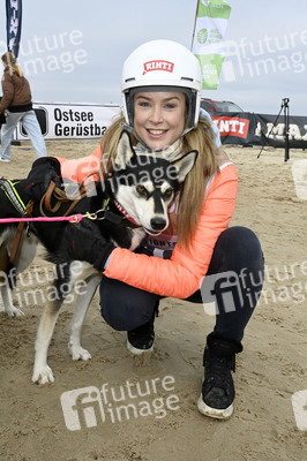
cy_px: 230
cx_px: 154
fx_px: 487
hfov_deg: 35.0
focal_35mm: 38
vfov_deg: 50.7
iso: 1000
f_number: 16
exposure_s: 1/250
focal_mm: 38
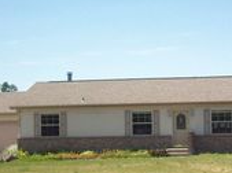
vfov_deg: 19.2
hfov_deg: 25.3
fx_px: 508
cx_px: 185
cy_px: 130
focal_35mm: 76
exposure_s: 1/775
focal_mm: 6.2
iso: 200
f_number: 5.6
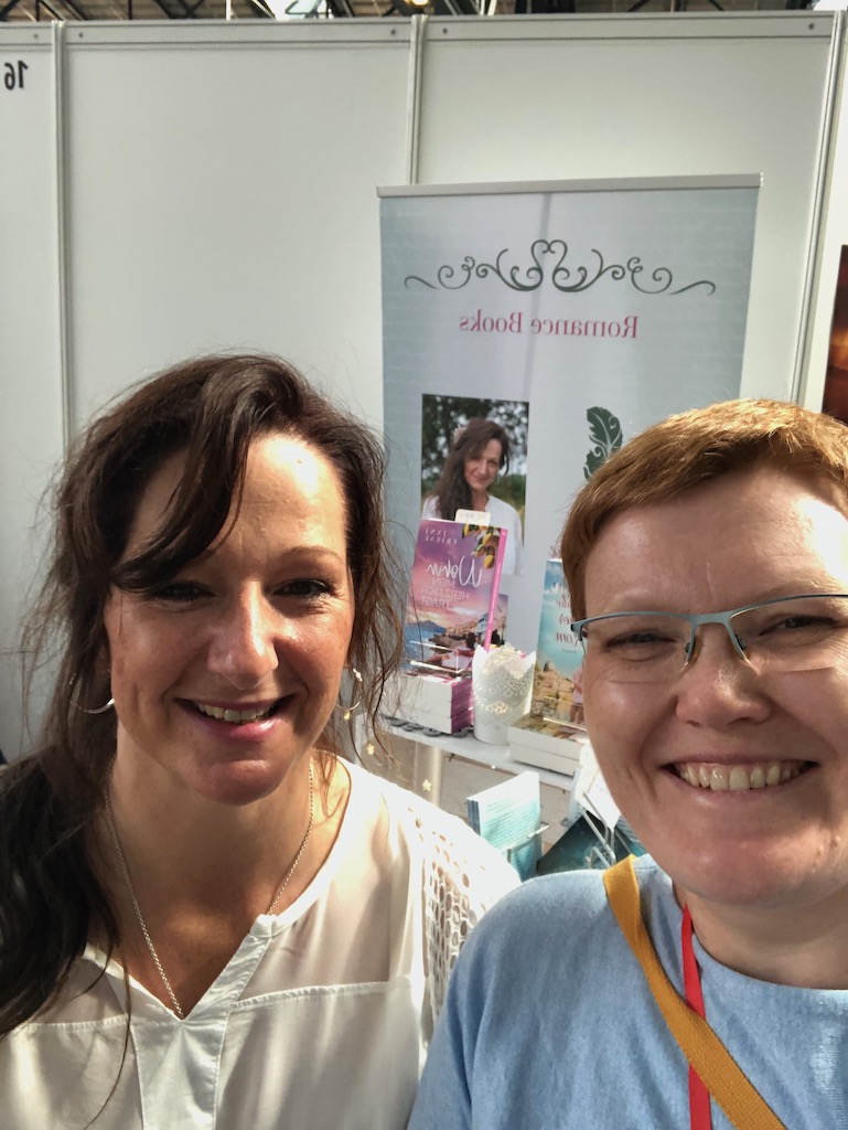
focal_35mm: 32
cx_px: 424
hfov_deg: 44.2
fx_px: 1044
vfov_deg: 56.8
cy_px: 565
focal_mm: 2.87
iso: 125
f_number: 2.2
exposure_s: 1/100
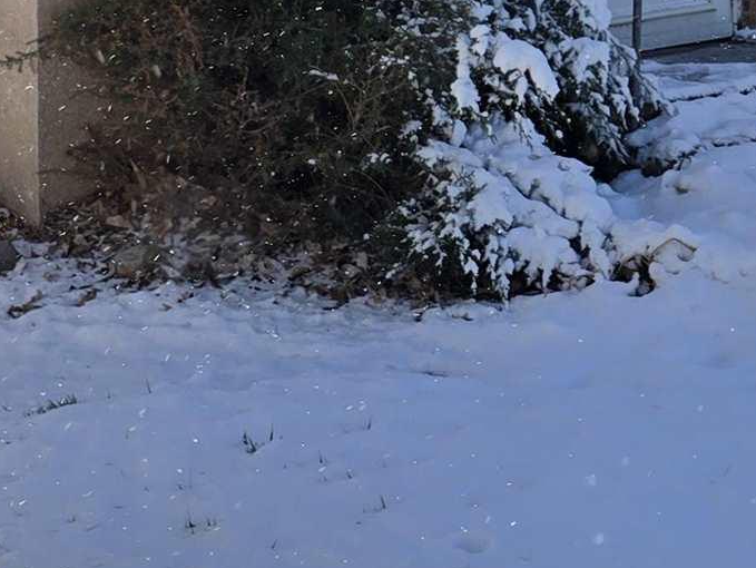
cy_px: -183
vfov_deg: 13.7
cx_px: 826
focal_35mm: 104
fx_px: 2273
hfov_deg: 18.2
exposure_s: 1/788
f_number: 1.7
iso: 12
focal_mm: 6.3
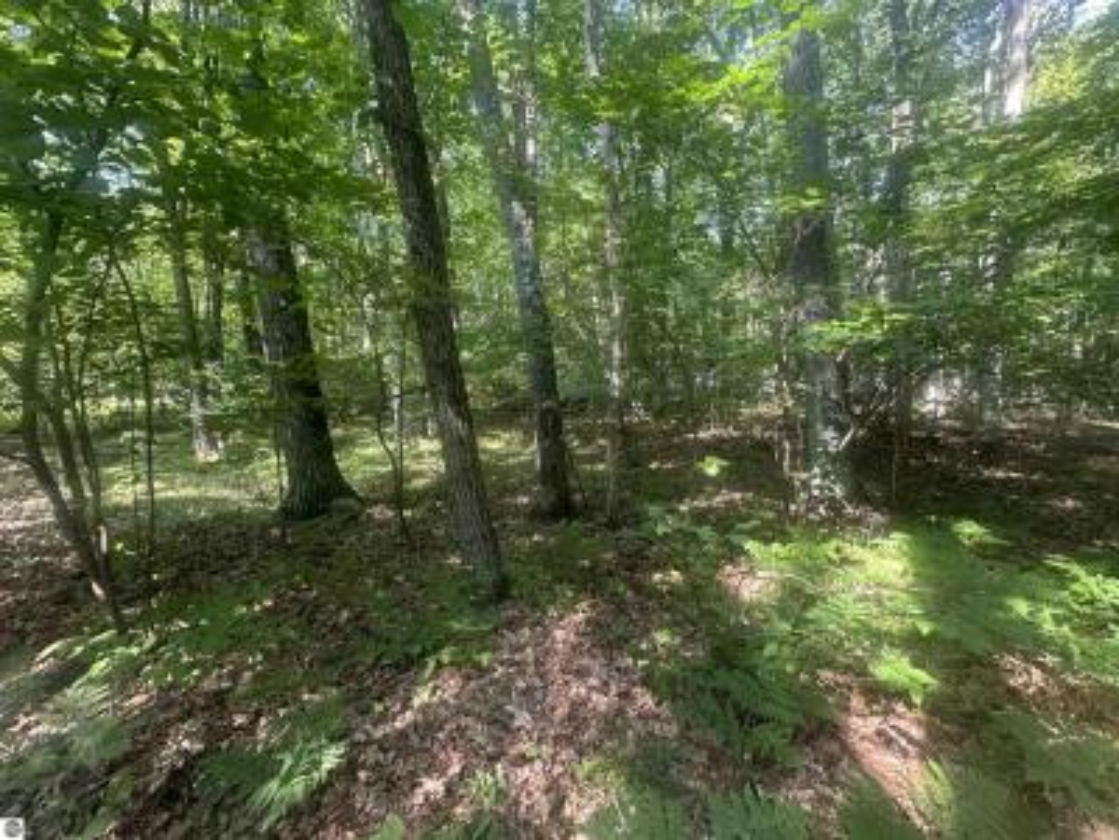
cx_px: 560
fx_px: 453
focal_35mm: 14
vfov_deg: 85.7
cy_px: 420
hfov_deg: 102.1
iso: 125
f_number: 2.2
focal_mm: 2.22
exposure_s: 1/99
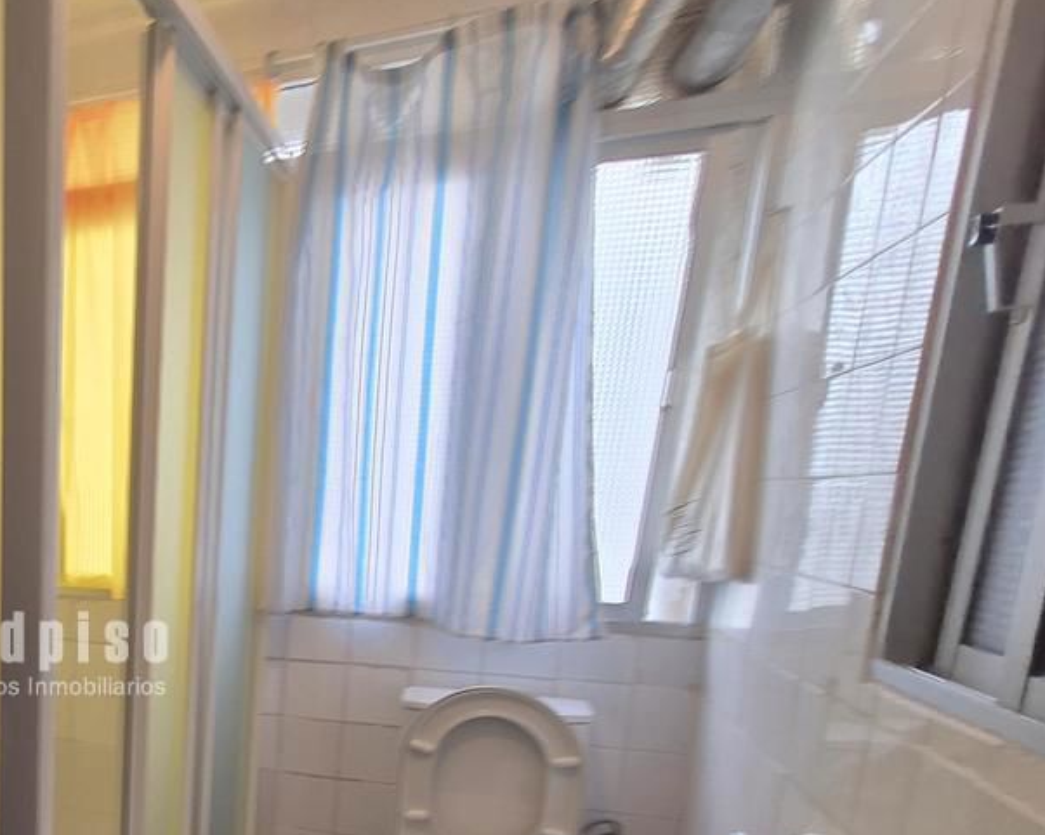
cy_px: 656
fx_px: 835
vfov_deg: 50.3
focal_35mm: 27
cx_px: -7
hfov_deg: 51.1
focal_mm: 2.2
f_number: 2.2
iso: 50
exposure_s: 1/50
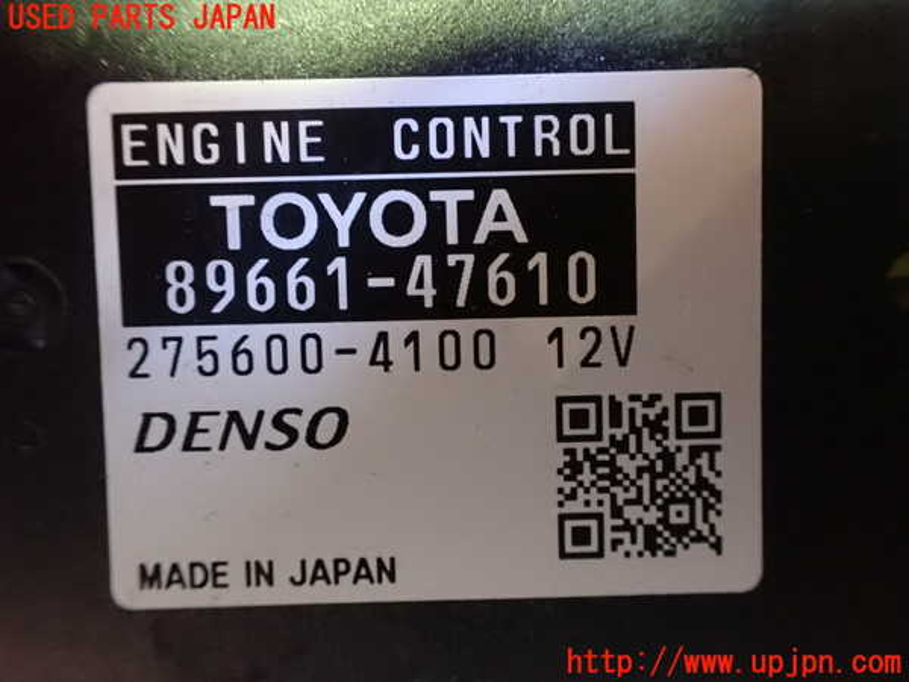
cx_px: 454
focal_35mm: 30
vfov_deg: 46.8
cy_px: 341
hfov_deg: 60.0
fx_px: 788
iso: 1600
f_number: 2.3
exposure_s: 1/25
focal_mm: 5.4
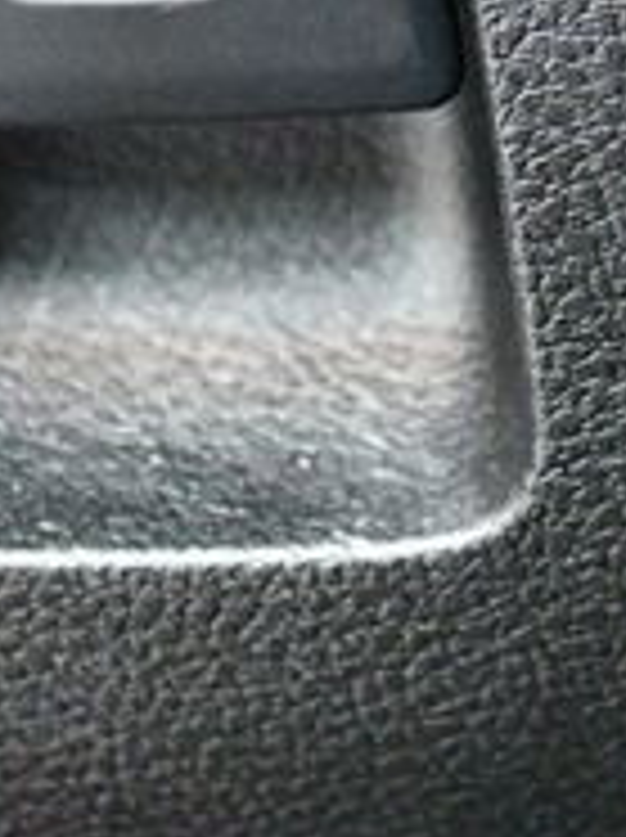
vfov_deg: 15.2
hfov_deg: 11.4
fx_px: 3118
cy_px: 117
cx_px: 531
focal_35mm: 129
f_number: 4.2
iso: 12800
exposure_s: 1/30
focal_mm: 26
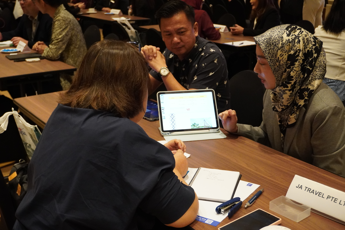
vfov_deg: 28.9
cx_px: 172
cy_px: 115
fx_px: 446
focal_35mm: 46
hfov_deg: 42.3
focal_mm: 31
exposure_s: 1/160
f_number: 5
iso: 5000
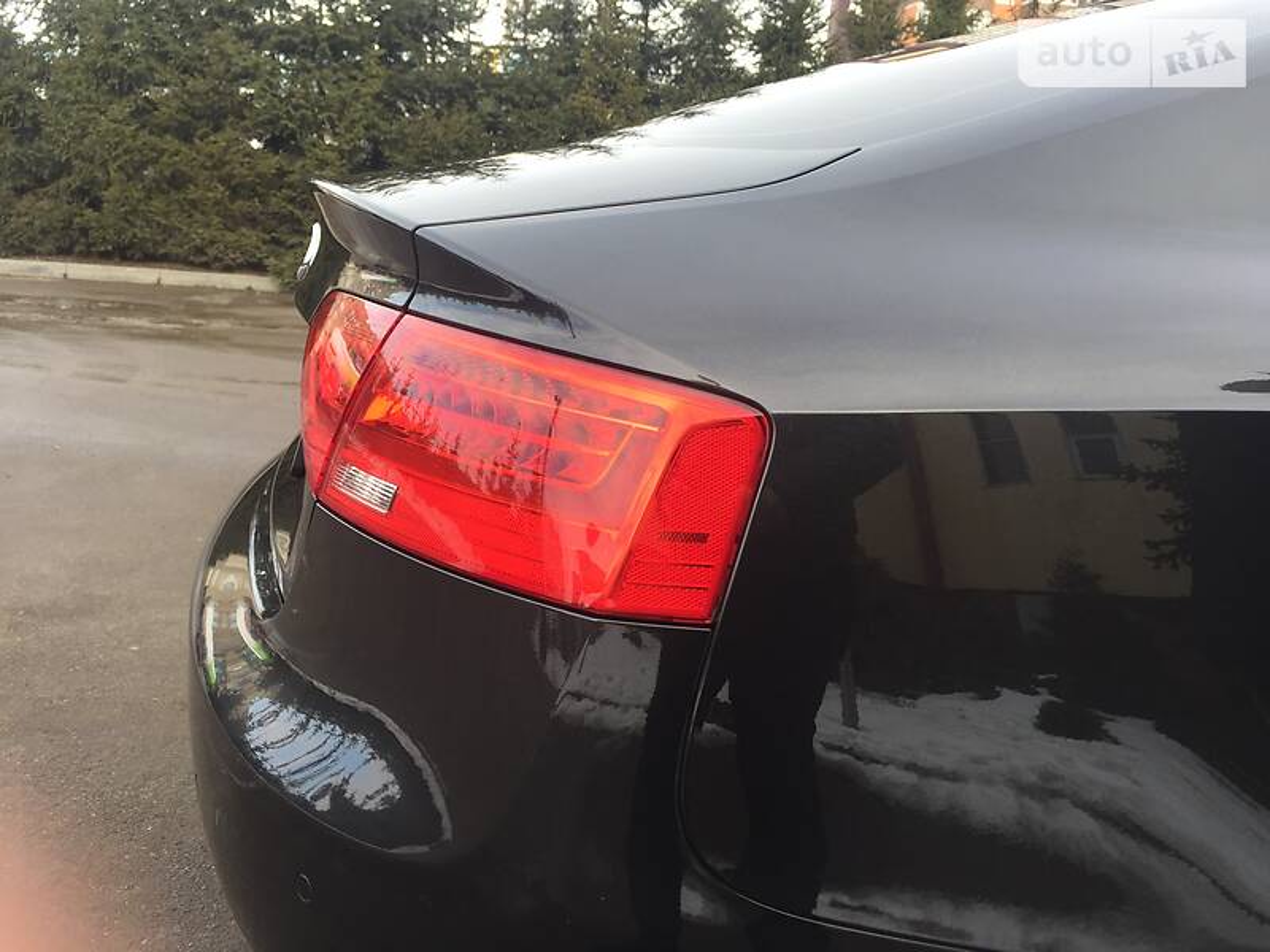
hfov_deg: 61.7
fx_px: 1064
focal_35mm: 29
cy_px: 476
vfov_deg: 48.2
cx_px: 635
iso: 32
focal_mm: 4.2
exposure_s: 1/250
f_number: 2.2
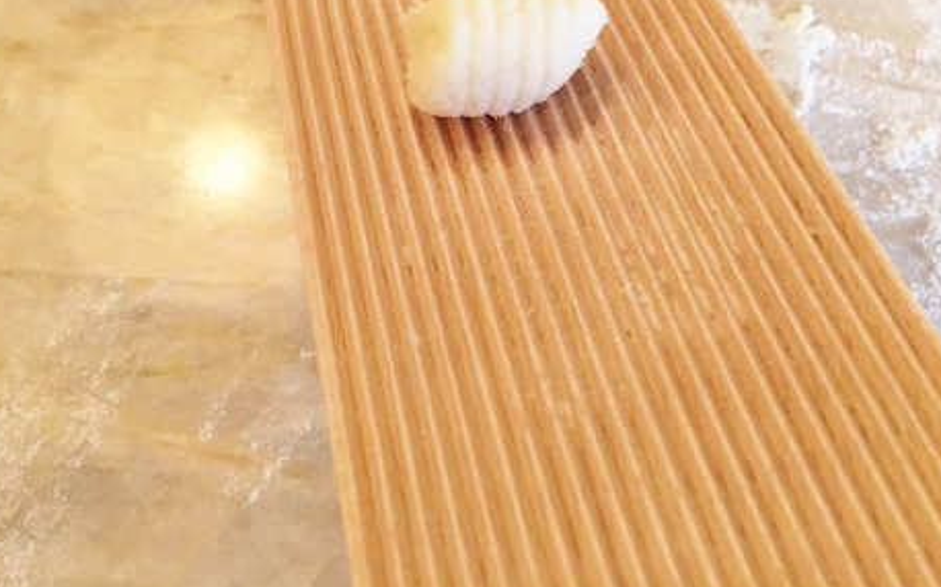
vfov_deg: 29.2
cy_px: 115
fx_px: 1102
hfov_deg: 46.2
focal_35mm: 43
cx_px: 464
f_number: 2.2
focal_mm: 4.15
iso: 100
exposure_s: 1/15
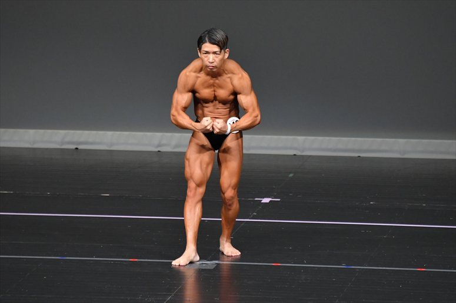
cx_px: 228
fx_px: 4748
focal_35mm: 375
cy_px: 152
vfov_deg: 3.7
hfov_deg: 5.5
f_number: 5.6
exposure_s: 1/400
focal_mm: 250
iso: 4000
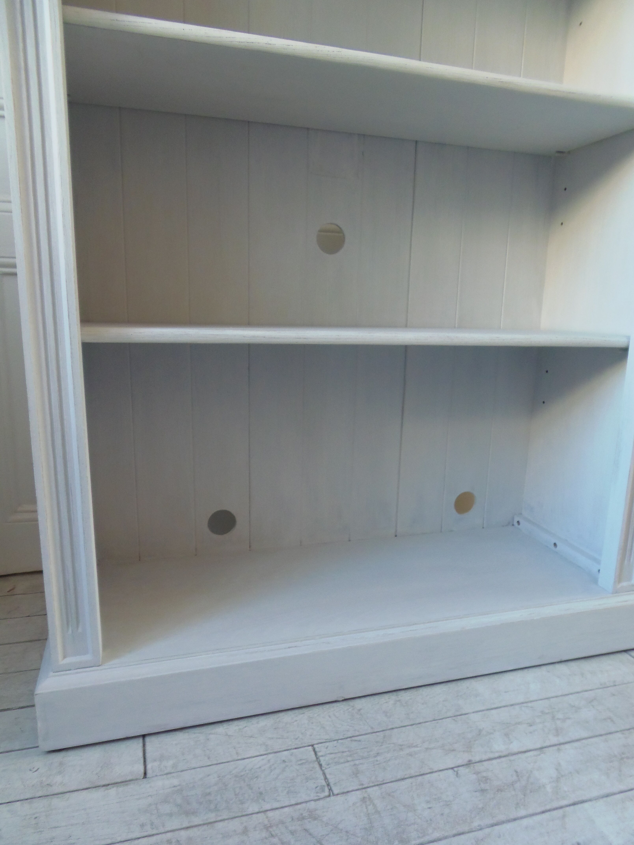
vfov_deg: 71.6
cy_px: 422
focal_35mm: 24
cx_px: 317
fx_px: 586
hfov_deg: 56.8
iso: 200
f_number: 2.9
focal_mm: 4.3
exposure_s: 1/30
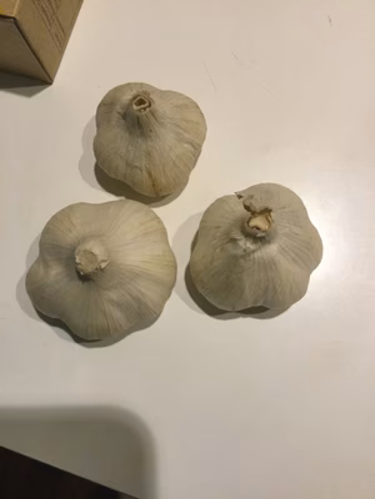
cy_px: 250
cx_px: 188
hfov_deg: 45.4
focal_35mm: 31
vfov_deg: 58.4
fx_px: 448
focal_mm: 3.3
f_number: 2.4
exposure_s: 1/30
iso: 125
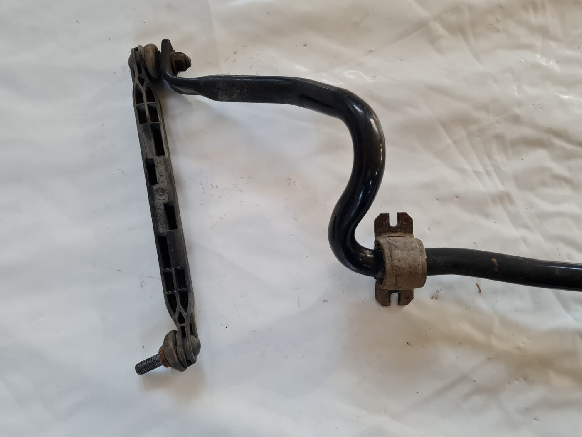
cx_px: 291
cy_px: 218
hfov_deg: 67.3
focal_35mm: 26
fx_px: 437
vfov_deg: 53.1
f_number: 1.8
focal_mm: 5.4
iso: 200
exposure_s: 1/100
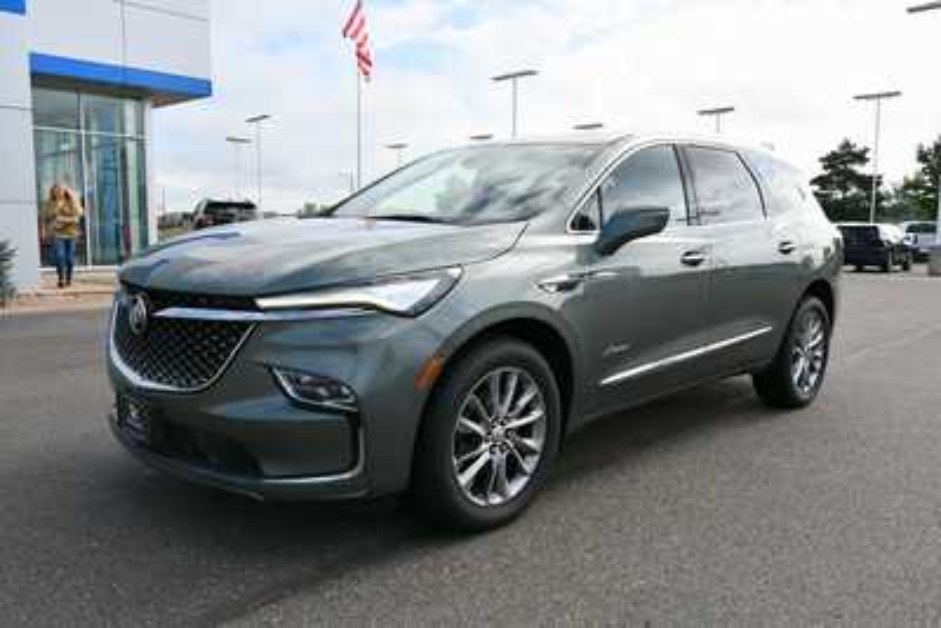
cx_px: 470
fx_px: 784
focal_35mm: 30
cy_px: 314
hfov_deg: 61.9
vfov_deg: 43.6
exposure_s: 1/250
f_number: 8
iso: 110
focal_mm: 20
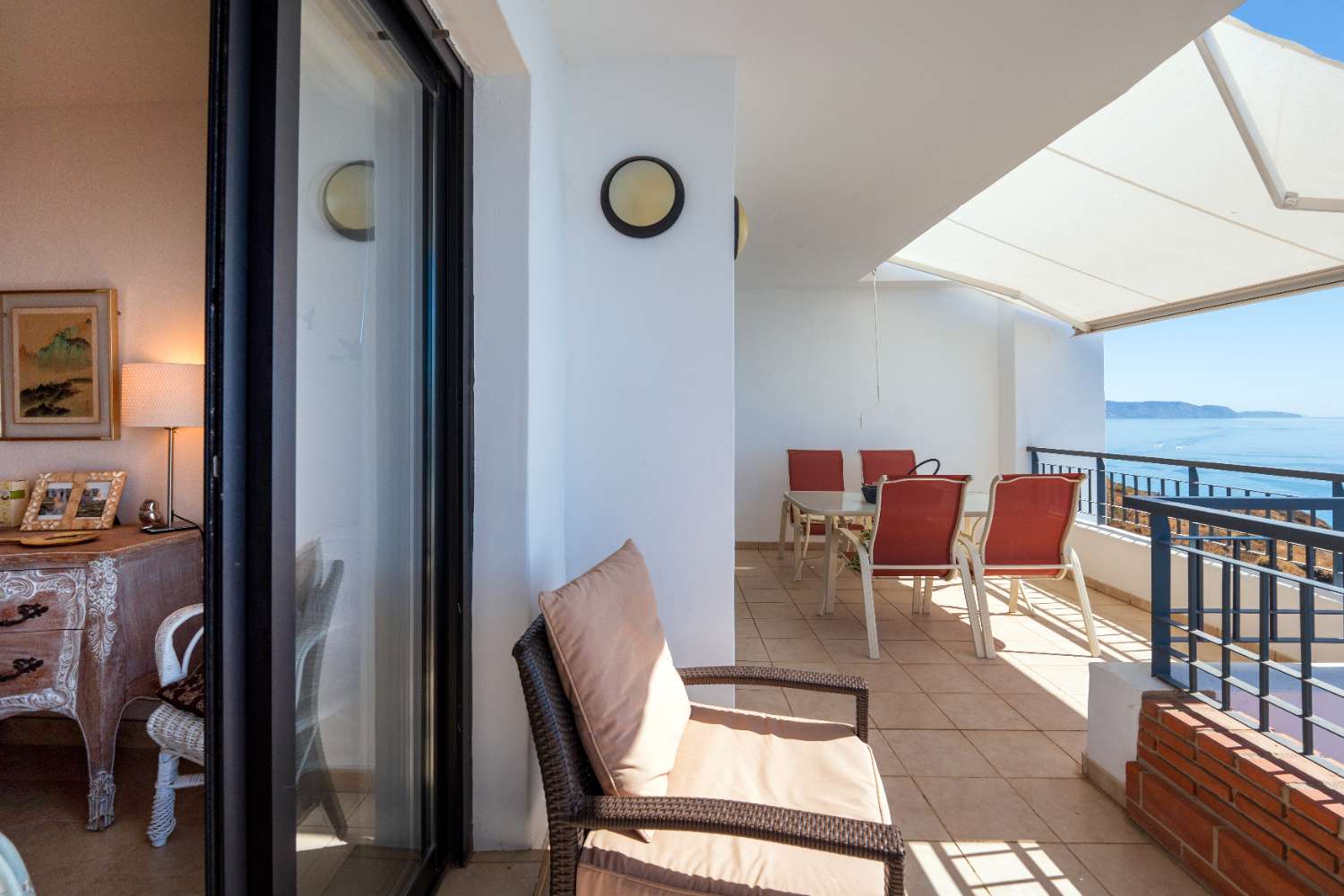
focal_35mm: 14
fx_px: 523
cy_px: 448
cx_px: 672
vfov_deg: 81.2
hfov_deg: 104.3
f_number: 8
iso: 320
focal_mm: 14
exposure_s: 1/500
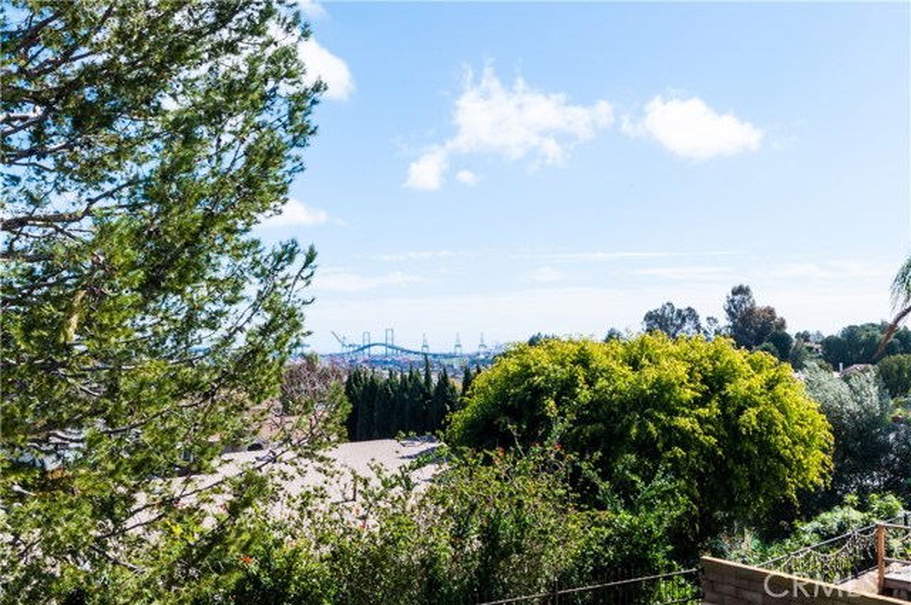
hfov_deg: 53.2
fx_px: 910
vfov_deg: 36.8
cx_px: 456
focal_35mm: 36
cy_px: 302
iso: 200
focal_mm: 24
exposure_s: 1/60
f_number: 20
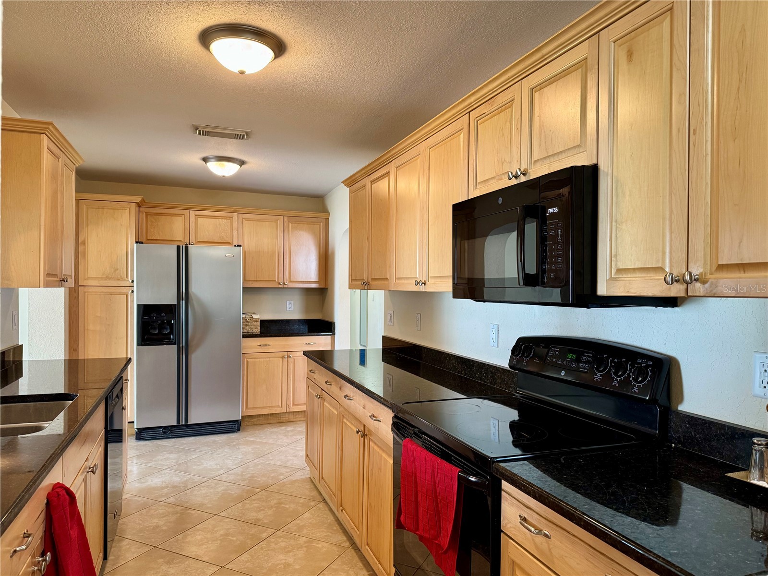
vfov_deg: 56.8
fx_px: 532
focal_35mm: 24
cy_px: 288
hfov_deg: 71.6
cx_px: 384
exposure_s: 1/60
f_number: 1.78
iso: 400
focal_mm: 6.76
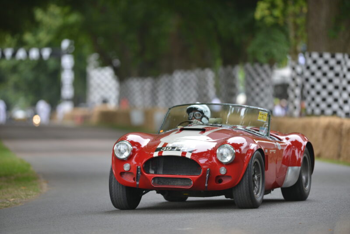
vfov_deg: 4.6
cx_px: 175
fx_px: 2918
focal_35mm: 300
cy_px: 117
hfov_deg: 6.9
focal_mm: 300
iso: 800
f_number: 2.8
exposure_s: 1/1600
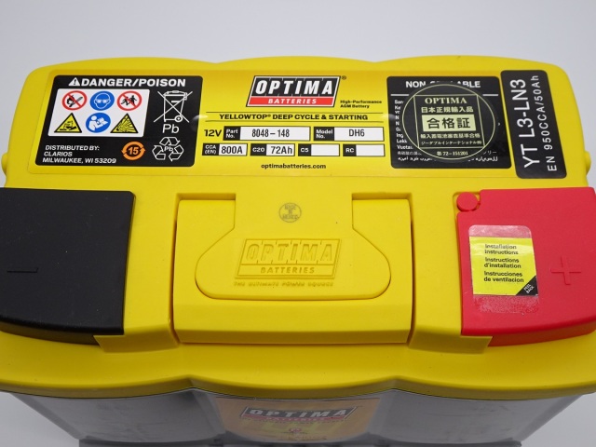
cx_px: 298
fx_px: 689
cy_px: 224
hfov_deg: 46.8
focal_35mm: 40
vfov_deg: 36.0
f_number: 4
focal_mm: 6.8
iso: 80
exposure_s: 1/40
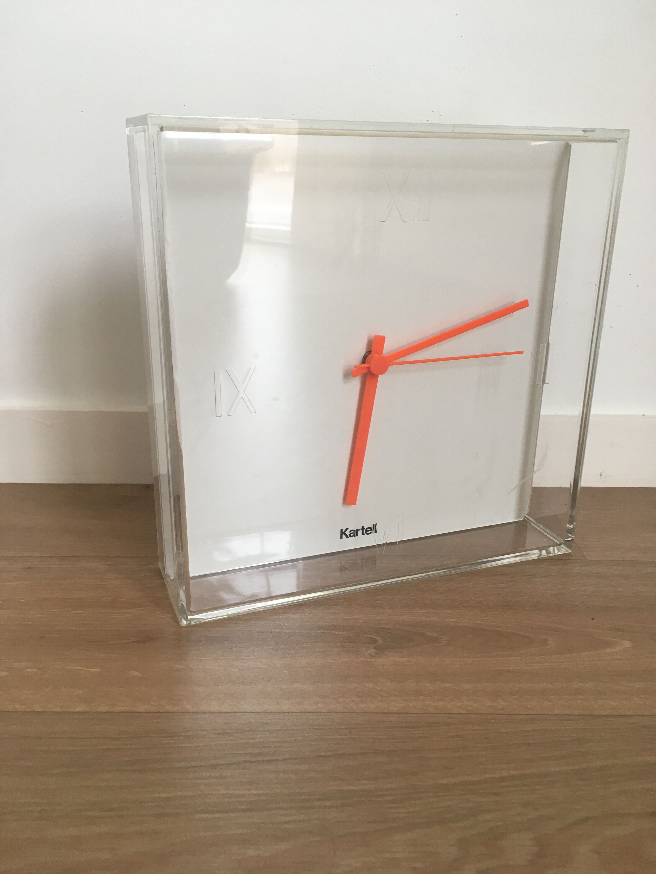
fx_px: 733
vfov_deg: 61.7
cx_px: 328
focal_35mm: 29
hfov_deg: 48.2
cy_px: 437
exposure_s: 1/33
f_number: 2.2
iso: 32
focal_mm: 4.15
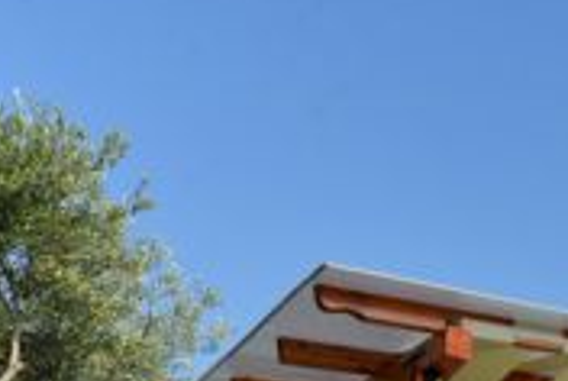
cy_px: 710
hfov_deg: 21.0
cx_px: 970
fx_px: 1138
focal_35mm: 72
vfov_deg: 15.8
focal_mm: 18
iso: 125
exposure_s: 1/400
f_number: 10
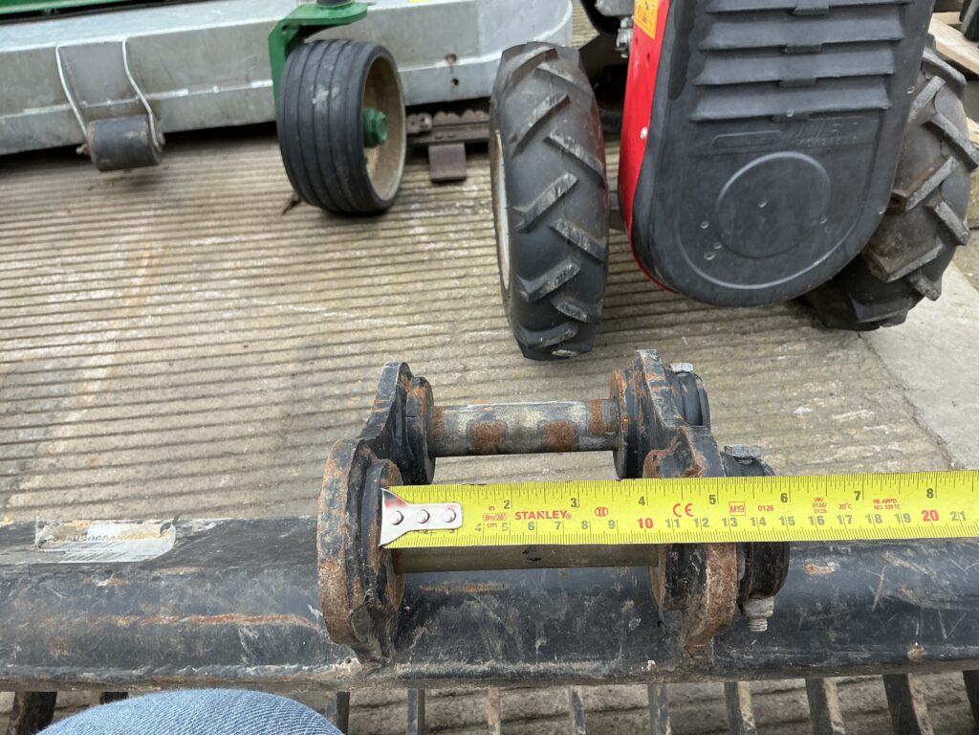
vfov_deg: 49.7
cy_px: 368
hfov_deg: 63.4
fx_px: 792
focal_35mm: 28
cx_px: 490
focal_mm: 3
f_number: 1.8
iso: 25
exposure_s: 1/389
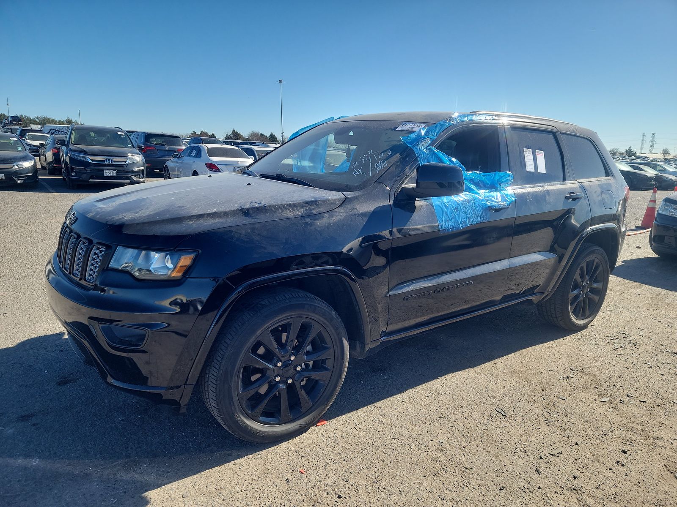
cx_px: 338
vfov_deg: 56.8
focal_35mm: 24
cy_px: 254
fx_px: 469
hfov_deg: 71.6
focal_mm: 6.7
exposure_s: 1/615
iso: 50
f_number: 1.8
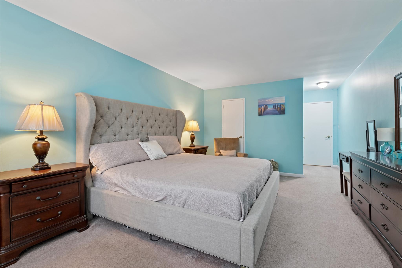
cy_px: 134
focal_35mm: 15
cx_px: 201
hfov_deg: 100.4
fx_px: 167
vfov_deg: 77.3
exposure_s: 1/5
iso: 640
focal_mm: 15
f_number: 14
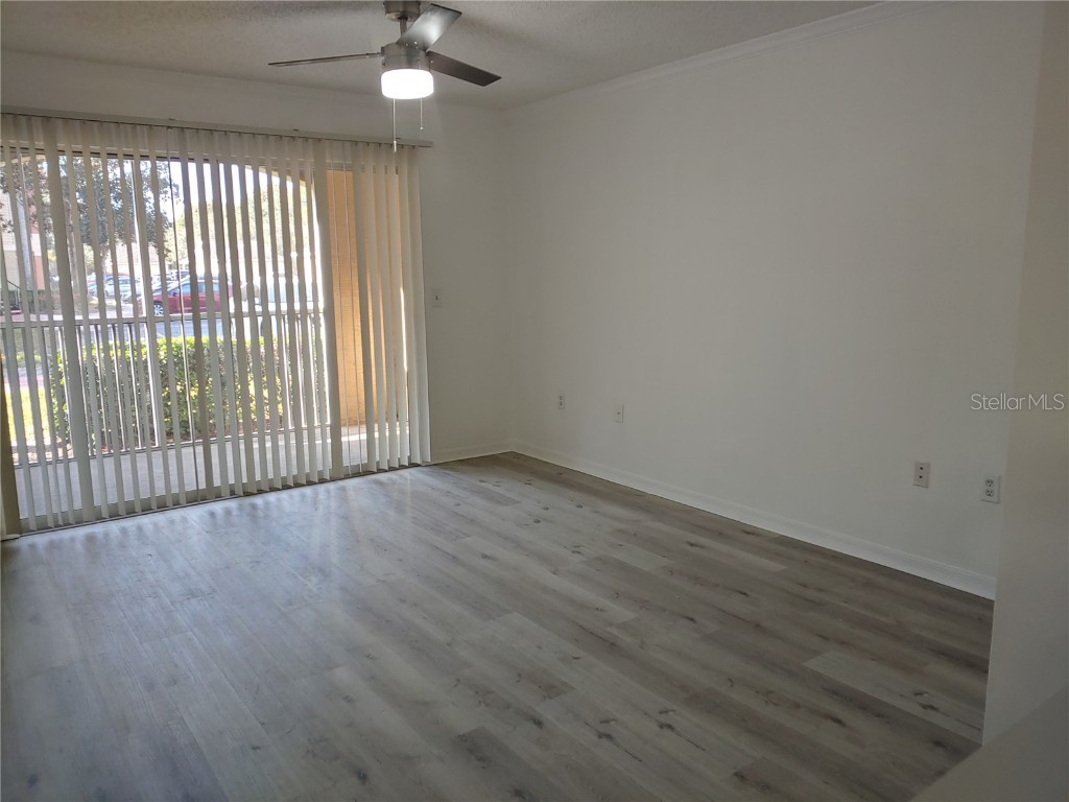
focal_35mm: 25
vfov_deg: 54.9
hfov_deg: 69.4
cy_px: 401
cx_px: 534
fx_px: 772
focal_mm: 4.23
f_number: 1.5
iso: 50
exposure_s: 1/60
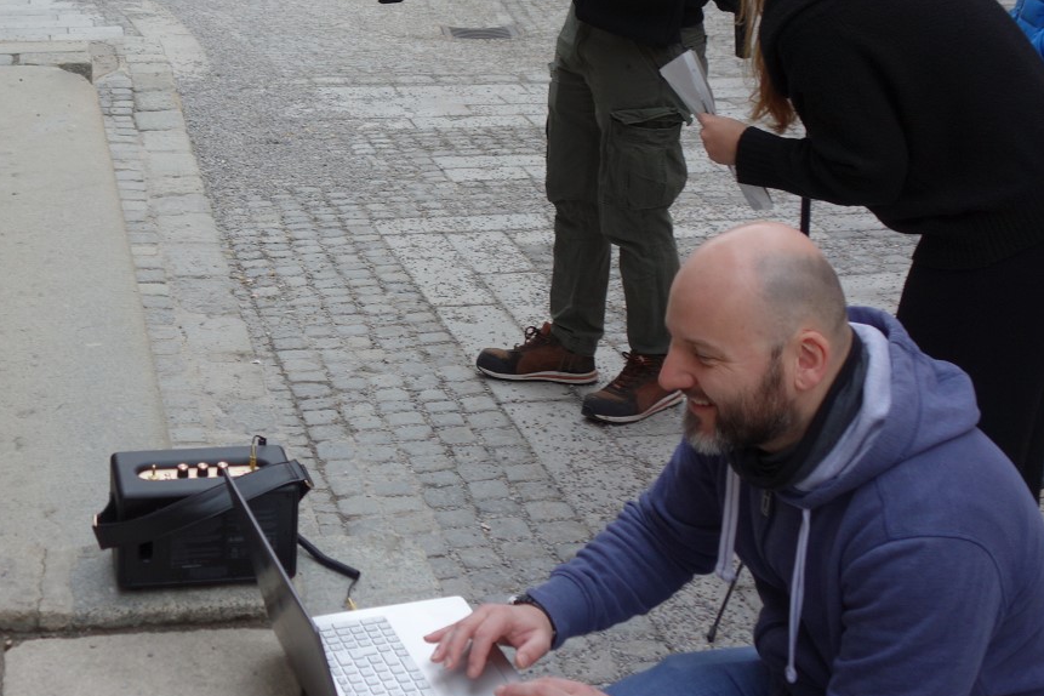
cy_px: 147
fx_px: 1856
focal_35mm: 64
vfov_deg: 21.0
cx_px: 272
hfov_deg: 30.9
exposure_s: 1/100
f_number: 3.2
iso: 125
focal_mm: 12.78
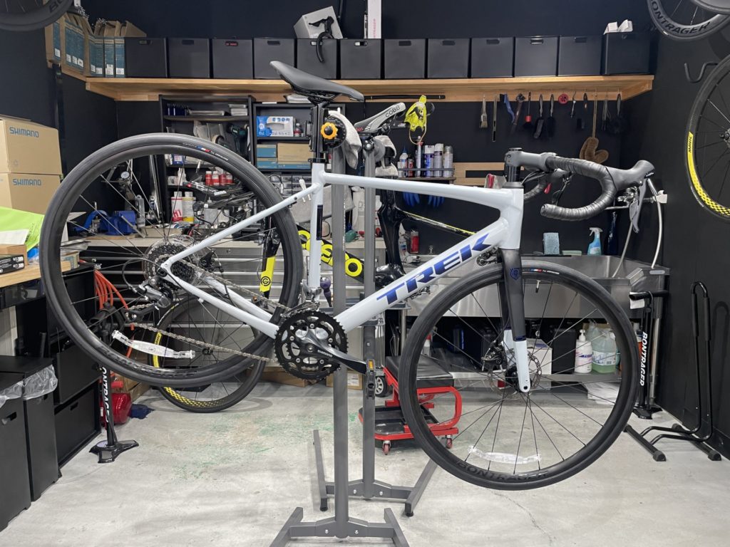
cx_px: 365
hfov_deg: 67.3
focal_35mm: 26
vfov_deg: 53.1
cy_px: 274
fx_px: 548
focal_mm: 4.2
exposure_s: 1/50
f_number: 1.6
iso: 80
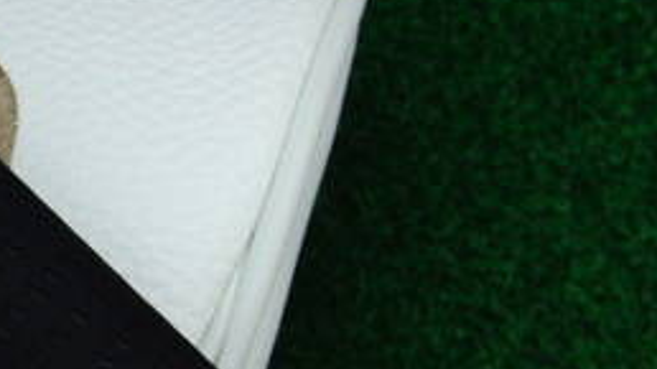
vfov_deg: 12.1
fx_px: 1742
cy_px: 186
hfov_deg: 20.1
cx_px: -112
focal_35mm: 100
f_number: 3.6
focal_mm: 6.42
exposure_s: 1/80
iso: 250
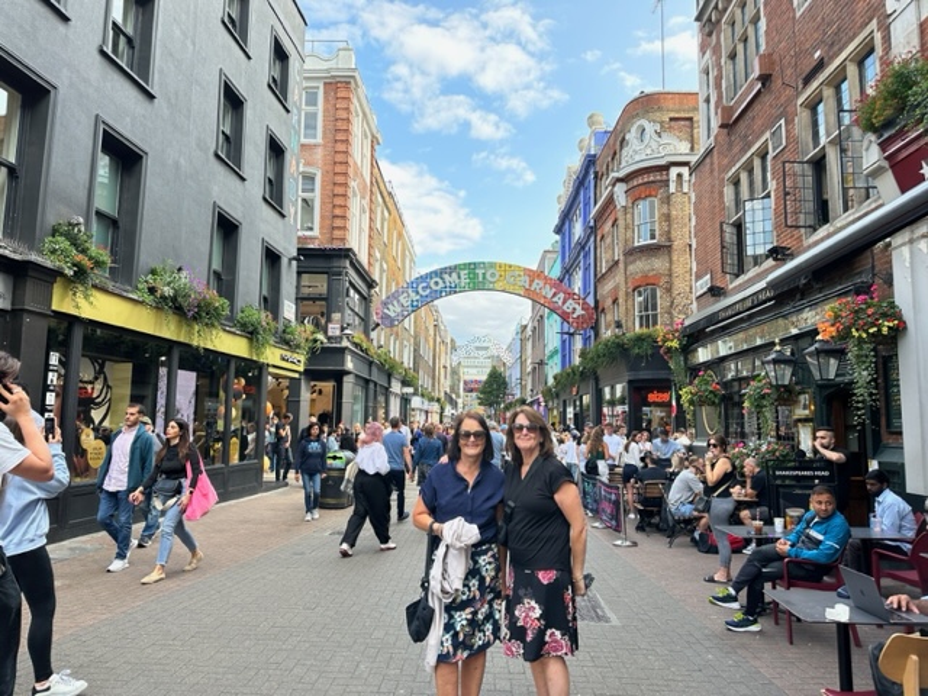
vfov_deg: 56.8
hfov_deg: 71.6
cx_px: 464
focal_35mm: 24
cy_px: 348
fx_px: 643
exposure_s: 1/634
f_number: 1.78
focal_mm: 6.86
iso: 80
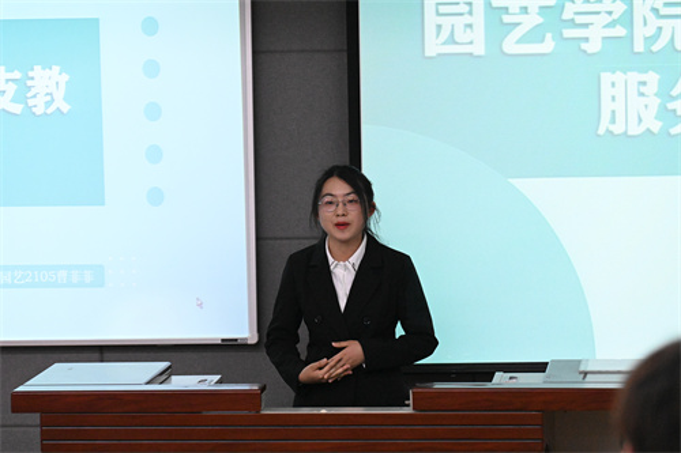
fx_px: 3782
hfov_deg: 10.3
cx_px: 340
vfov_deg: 6.9
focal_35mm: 200
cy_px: 226
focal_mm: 200
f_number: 5.6
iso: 10000
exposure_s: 1/500
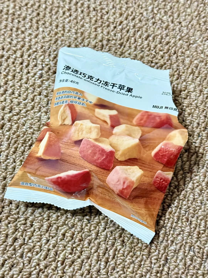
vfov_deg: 39.7
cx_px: 104
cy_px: 139
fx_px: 385
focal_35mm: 48
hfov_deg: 30.3
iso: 500
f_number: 1.78
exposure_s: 1/30
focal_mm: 6.76
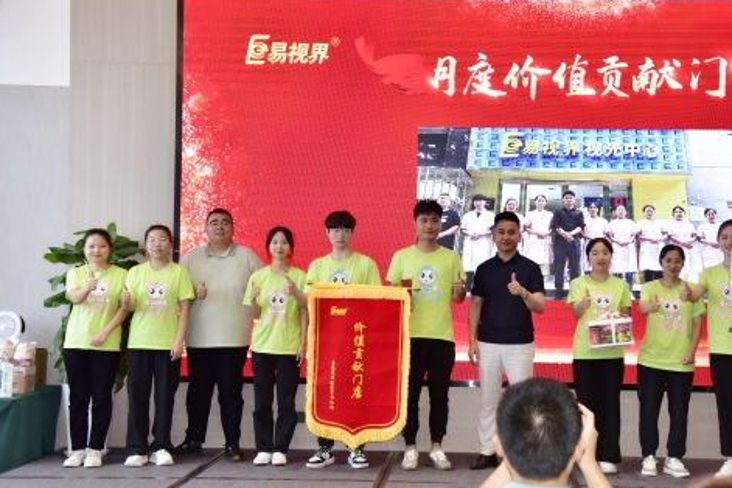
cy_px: 244
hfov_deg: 38.7
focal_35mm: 51
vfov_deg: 26.5
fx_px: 1037
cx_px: 451
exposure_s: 1/125
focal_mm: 40
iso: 1000
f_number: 5
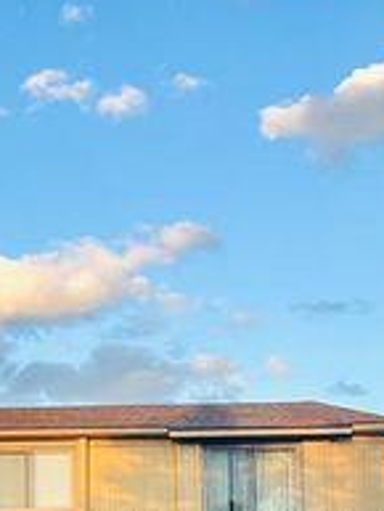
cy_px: 608
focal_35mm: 83
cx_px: -233
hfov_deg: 16.0
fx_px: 1226
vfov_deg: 21.9
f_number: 1.78
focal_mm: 6.86
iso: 80
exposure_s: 1/872
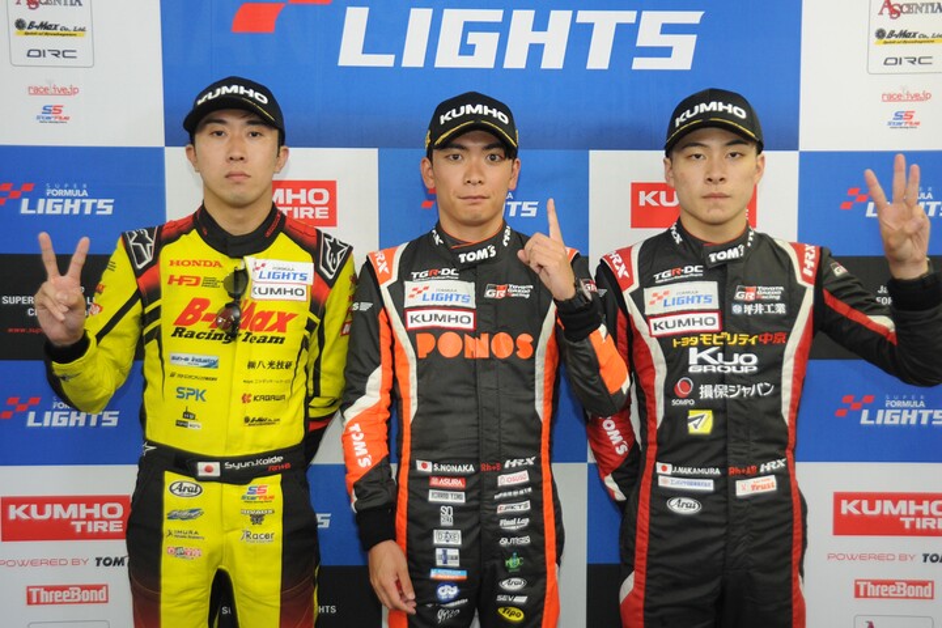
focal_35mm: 40
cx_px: 471
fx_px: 1047
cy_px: 314
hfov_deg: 48.5
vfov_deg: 33.4
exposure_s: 1/250
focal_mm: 40
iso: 1600
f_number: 4
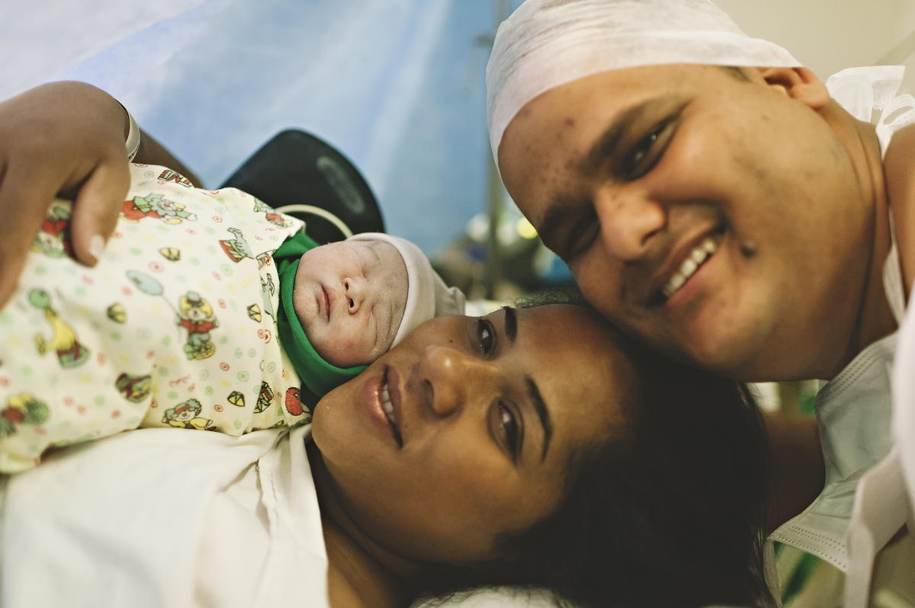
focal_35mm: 35
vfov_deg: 37.8
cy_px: 304
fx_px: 889
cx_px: 458
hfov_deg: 54.5
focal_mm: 35
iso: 1250
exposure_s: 1/200
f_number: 1.8
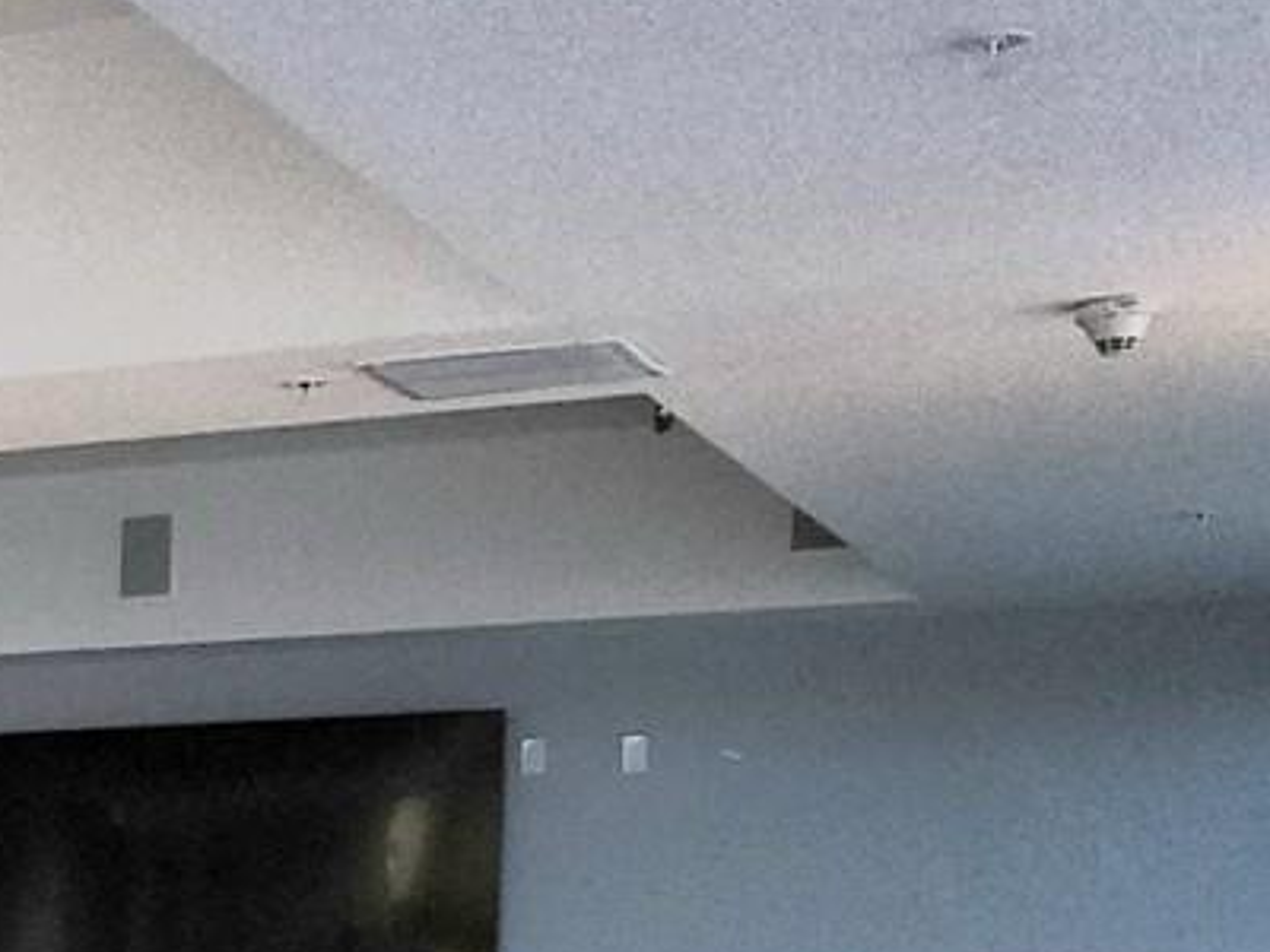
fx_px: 3375
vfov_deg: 15.1
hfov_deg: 18.4
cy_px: 1326
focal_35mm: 92
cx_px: -733
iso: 125
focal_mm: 6.4
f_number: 1.8
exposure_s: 1/15
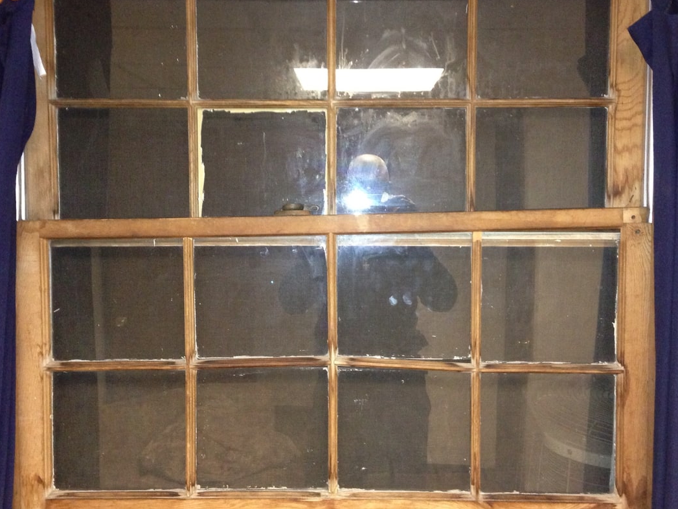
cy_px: 248
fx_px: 823
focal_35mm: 42
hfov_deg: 44.8
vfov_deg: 34.4
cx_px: 345
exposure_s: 1/16
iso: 400
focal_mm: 4.13
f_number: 2.4
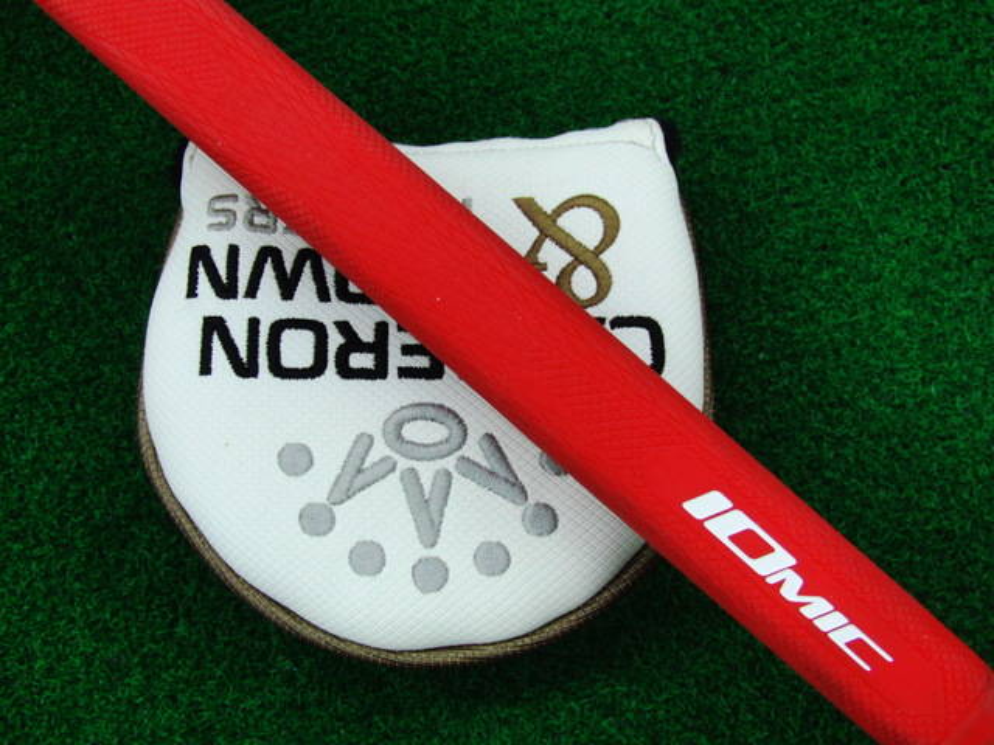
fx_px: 1062
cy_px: 372
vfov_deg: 38.7
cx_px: 497
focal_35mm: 37
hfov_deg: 50.1
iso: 250
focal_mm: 6.42
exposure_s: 1/80
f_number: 3.6
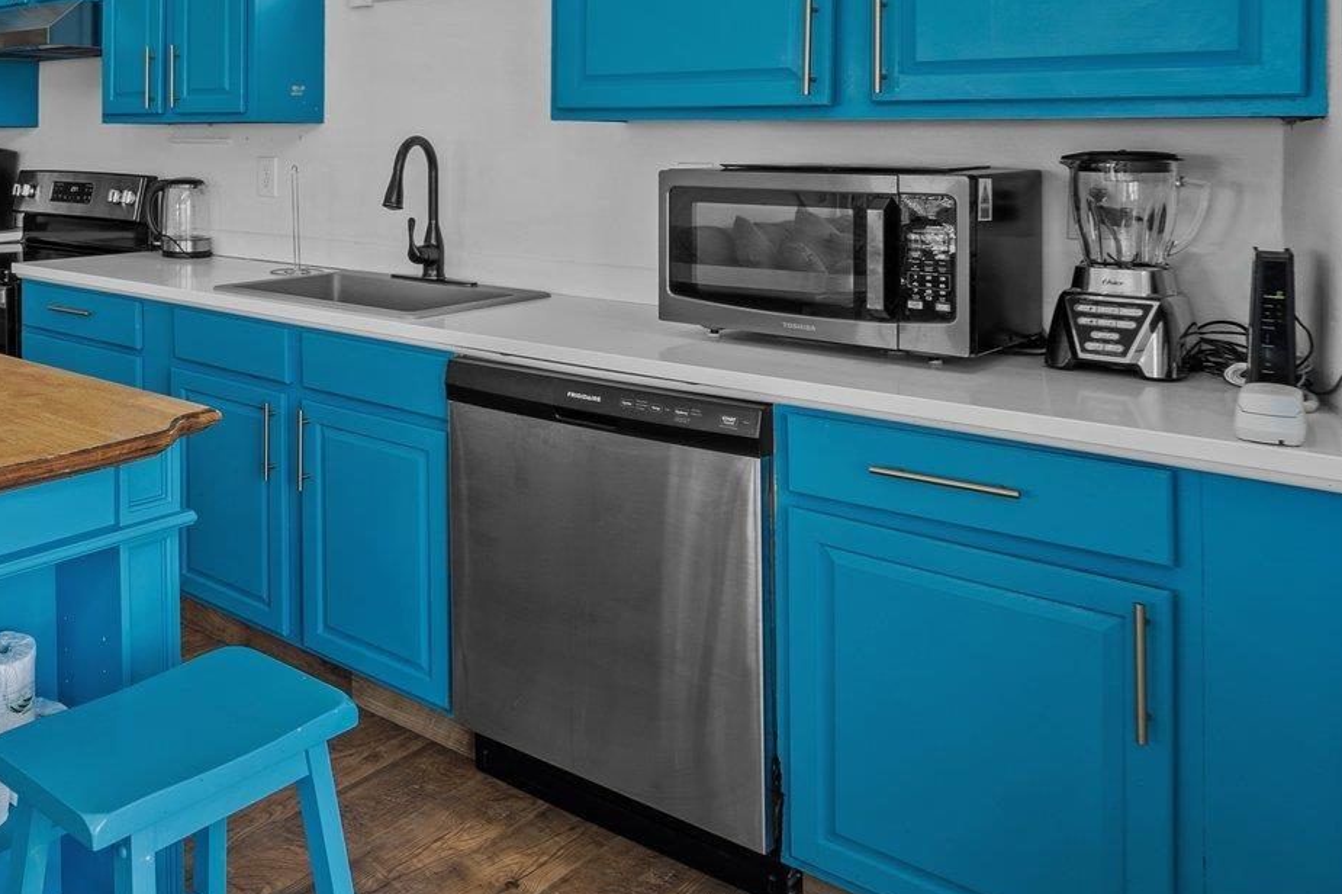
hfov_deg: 51.1
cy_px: 152
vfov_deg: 40.2
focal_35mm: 31
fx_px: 1155
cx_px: 64
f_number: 8
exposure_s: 1/5
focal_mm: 14
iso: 100
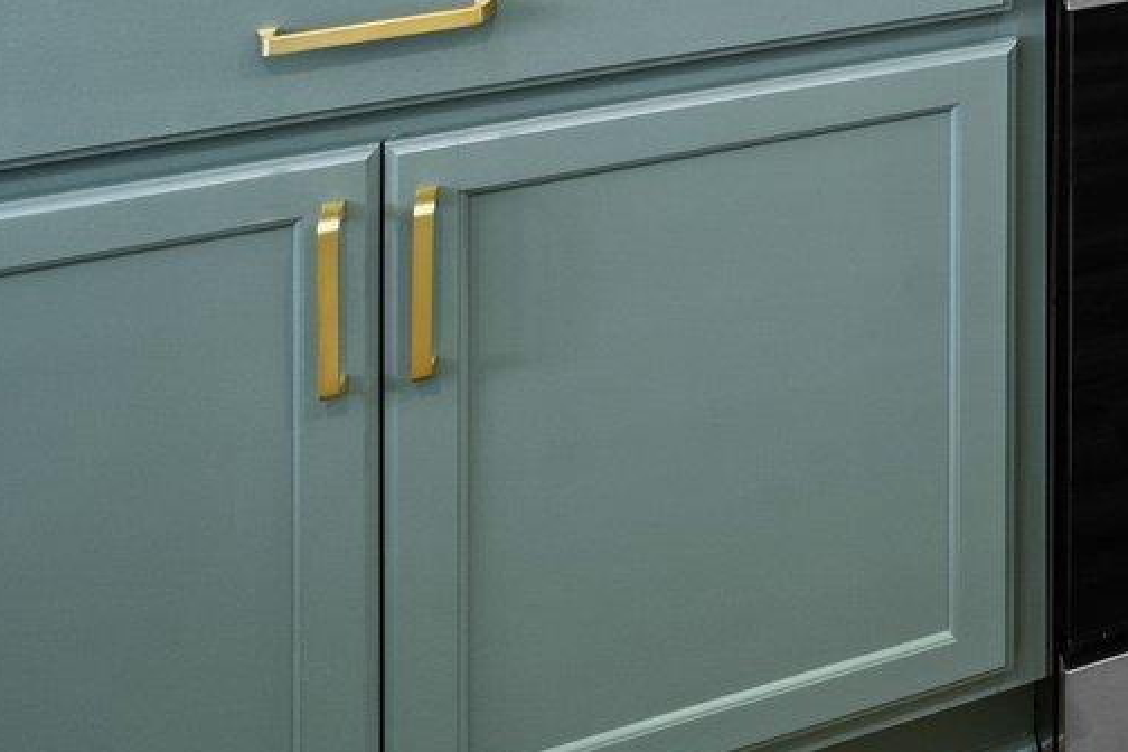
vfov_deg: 16.4
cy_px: -713
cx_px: 1992
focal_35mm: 65
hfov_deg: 21.4
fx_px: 2037
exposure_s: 1/1.43
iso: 400
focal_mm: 16
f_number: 8
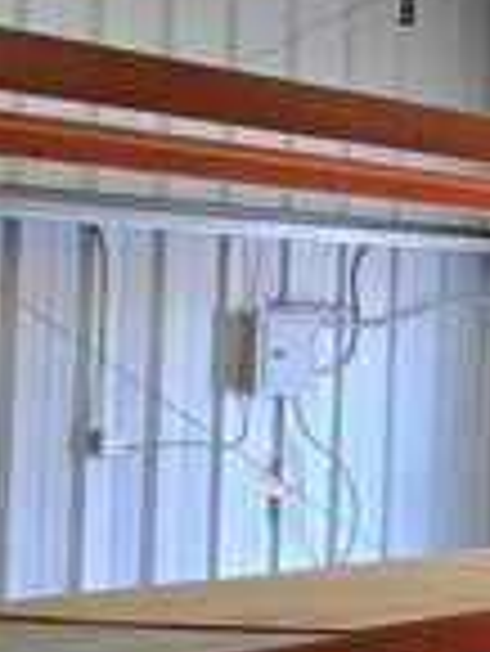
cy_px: 364
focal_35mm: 92
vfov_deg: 21.3
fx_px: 1734
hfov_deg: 9.4
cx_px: 1717
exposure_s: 1/60
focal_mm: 1.7
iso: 64
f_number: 2.2
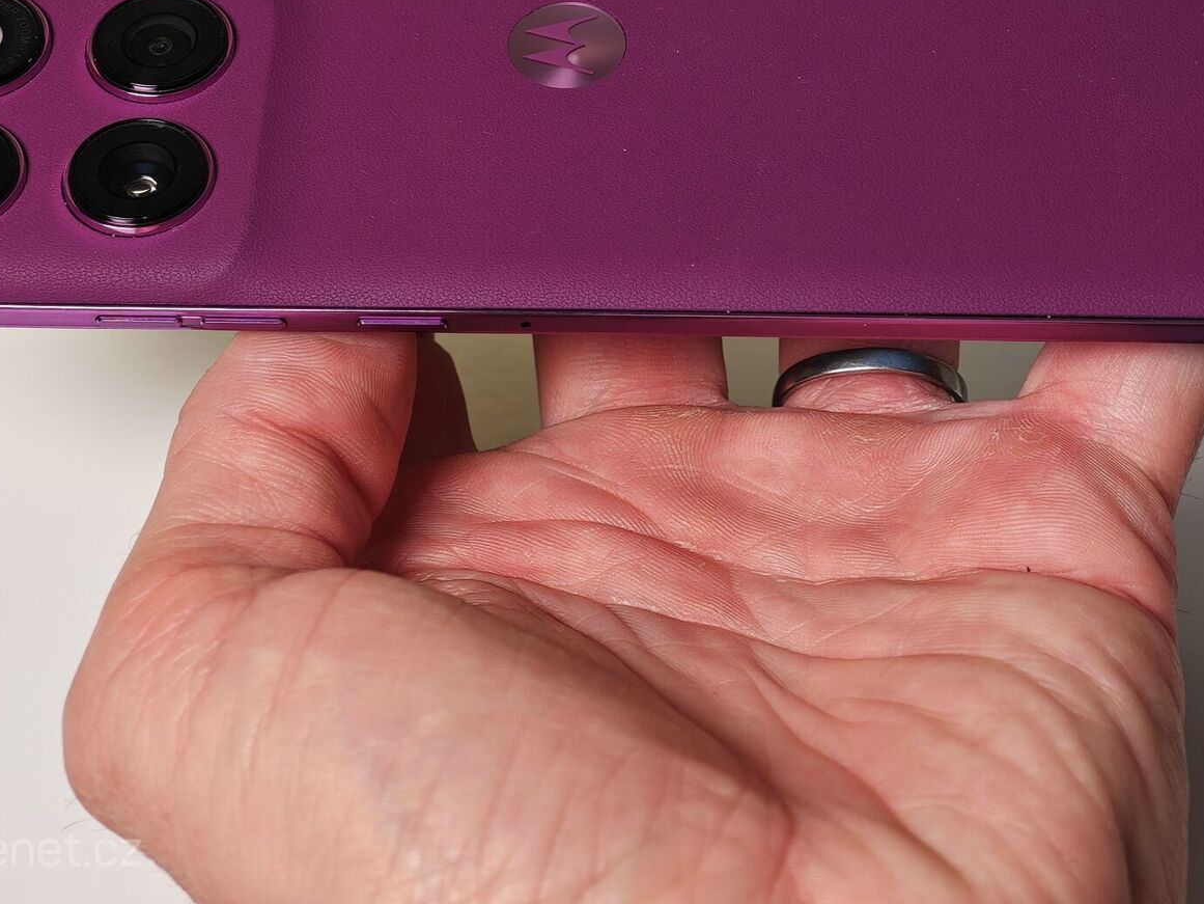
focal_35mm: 124
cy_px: 173
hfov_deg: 15.9
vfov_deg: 11.9
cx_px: 722
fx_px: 4313
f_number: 1.8
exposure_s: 1/100
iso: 64
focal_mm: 12.28
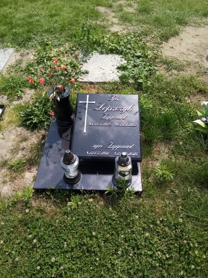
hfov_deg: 51.4
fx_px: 216
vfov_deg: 65.3
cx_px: 102
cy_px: 136
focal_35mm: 27
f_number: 1.8
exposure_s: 1/1464
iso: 104
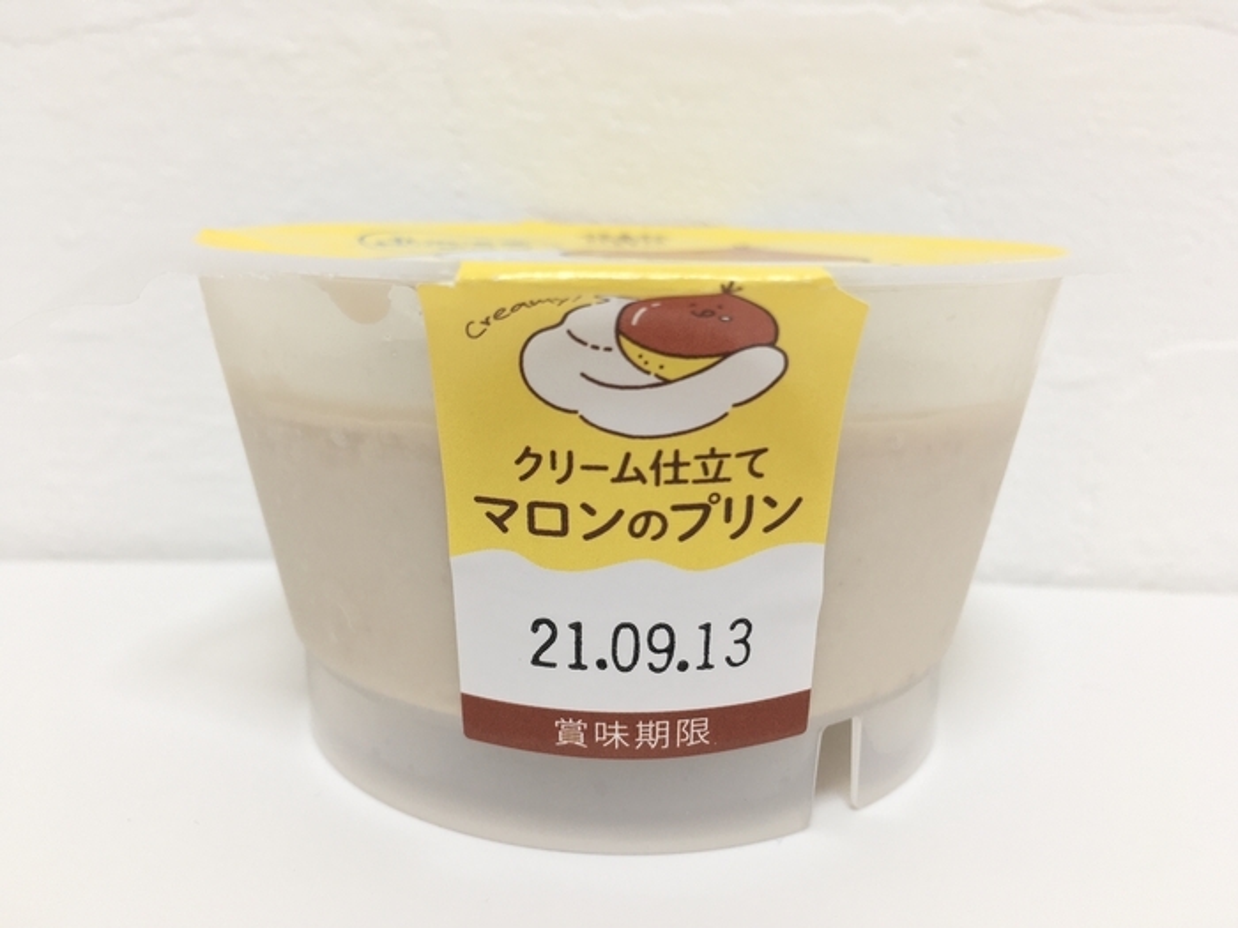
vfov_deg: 48.2
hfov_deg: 61.7
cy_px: 464
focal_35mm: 29
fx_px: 1037
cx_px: 619
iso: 32
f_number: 2.2
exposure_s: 1/30
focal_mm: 4.15
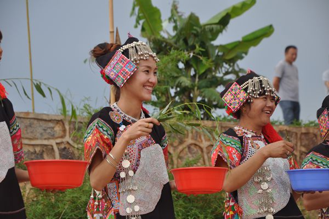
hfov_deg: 13.0
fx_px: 1439
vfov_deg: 8.7
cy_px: 110
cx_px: 164
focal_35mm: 158
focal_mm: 105
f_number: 7.1
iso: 200
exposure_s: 1/200
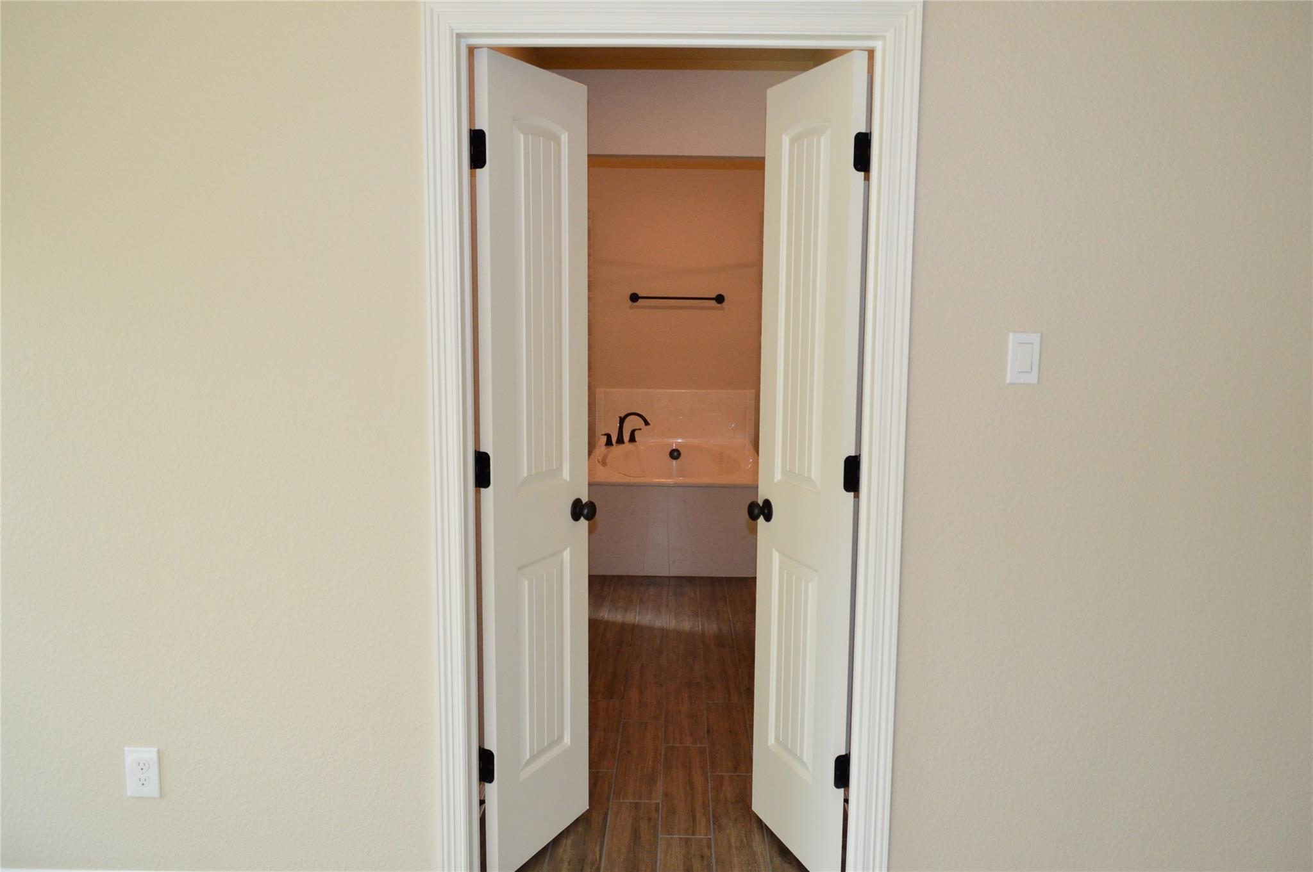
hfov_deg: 67.4
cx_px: 656
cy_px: 436
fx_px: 984
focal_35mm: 27
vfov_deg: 47.8
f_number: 5
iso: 800
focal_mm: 18
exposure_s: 1/200
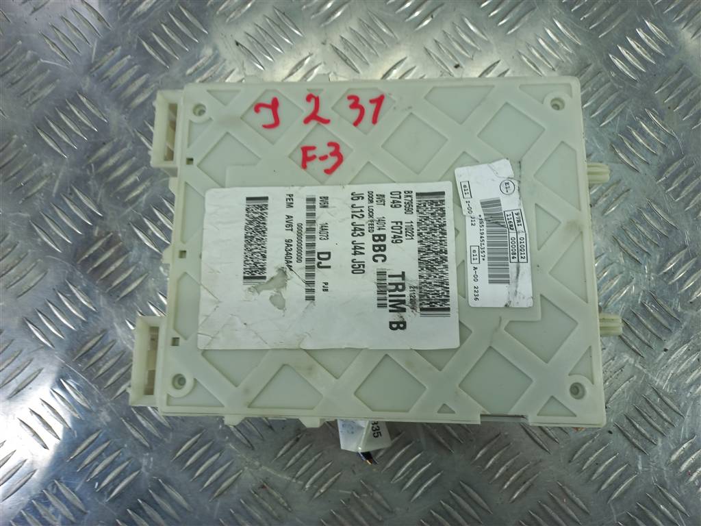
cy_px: 263
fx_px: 506
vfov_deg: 54.9
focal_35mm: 25
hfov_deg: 69.4
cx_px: 350
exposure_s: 1/50
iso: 40
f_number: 1.8
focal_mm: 4.6
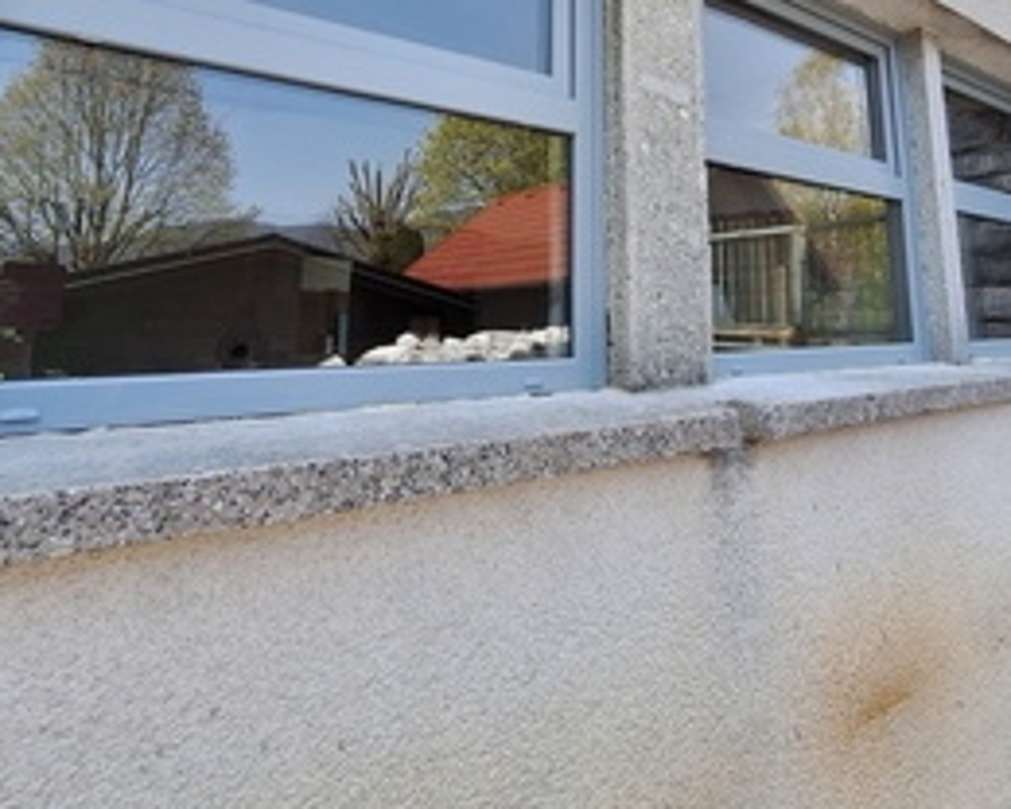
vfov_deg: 59.7
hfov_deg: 74.5
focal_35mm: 22
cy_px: 202
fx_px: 658
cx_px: 591
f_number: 2.2
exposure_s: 1/961
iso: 40
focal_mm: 1.74
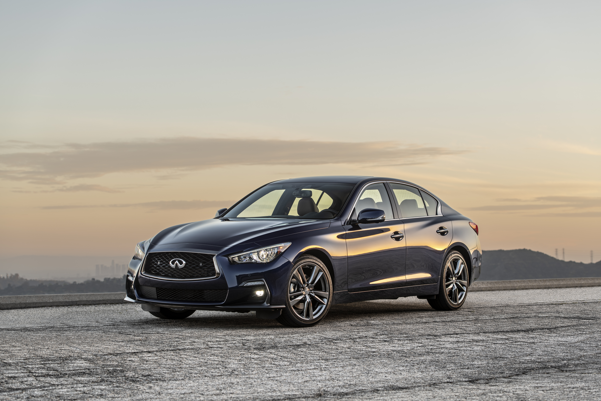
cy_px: 200
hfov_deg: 27.0
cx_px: 300
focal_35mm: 75
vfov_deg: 18.2
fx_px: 1252
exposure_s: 1/20
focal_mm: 75
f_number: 5
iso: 64
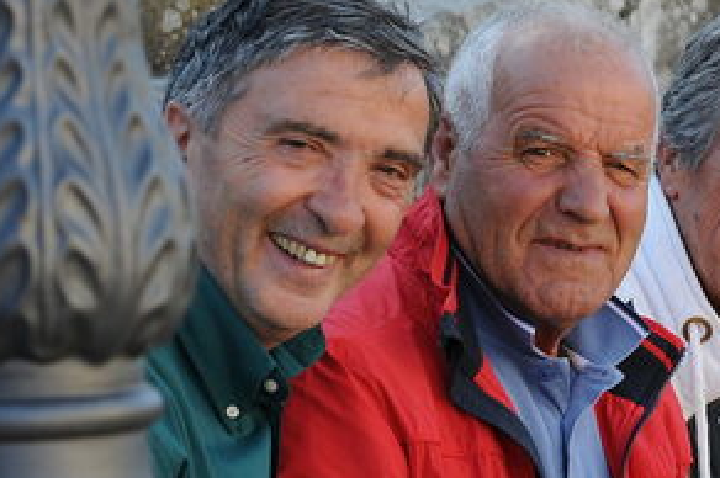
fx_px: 5235
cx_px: 690
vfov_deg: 5.2
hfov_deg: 7.8
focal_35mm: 262
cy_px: 207
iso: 200
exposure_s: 1/125
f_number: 5.6
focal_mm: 85
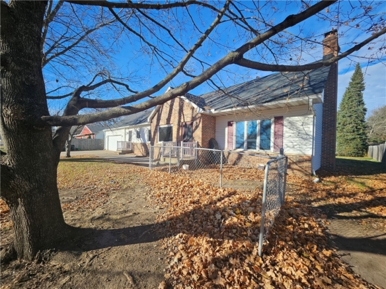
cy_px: 144
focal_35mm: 13
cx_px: 193
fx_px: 145
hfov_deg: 106.2
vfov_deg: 89.9
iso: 32
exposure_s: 1/609
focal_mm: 1.74
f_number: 2.2
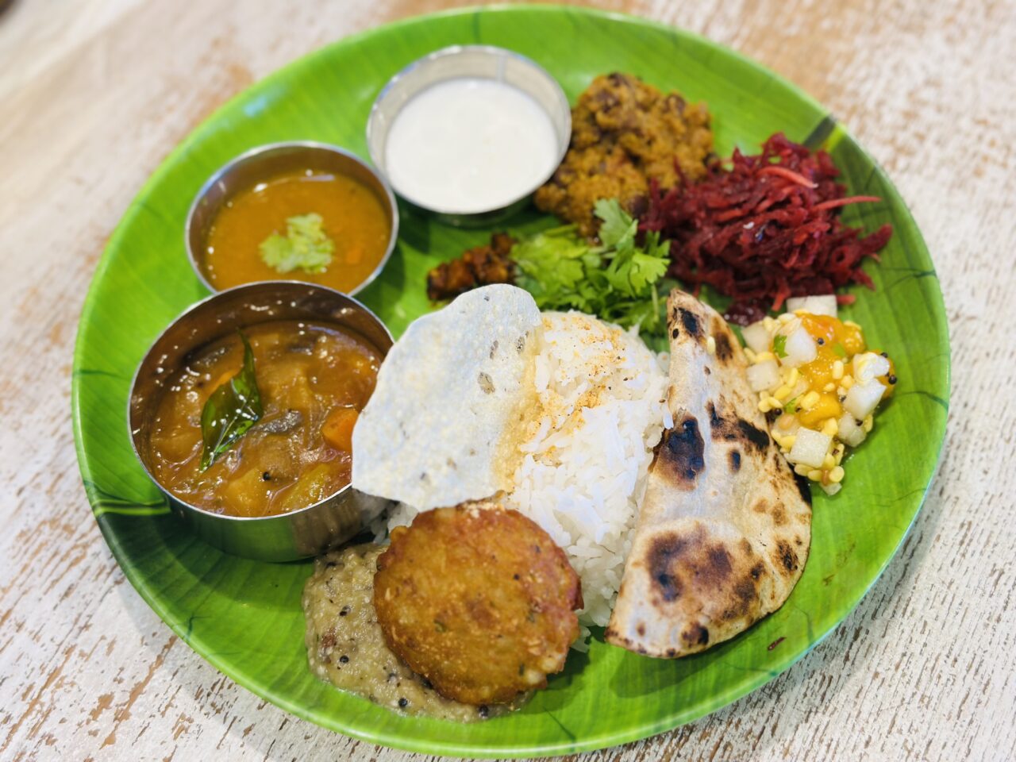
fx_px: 1409
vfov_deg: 30.3
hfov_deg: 39.7
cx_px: 508
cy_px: 381
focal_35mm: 48
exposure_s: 1/60
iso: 100
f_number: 1.78
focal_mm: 6.86
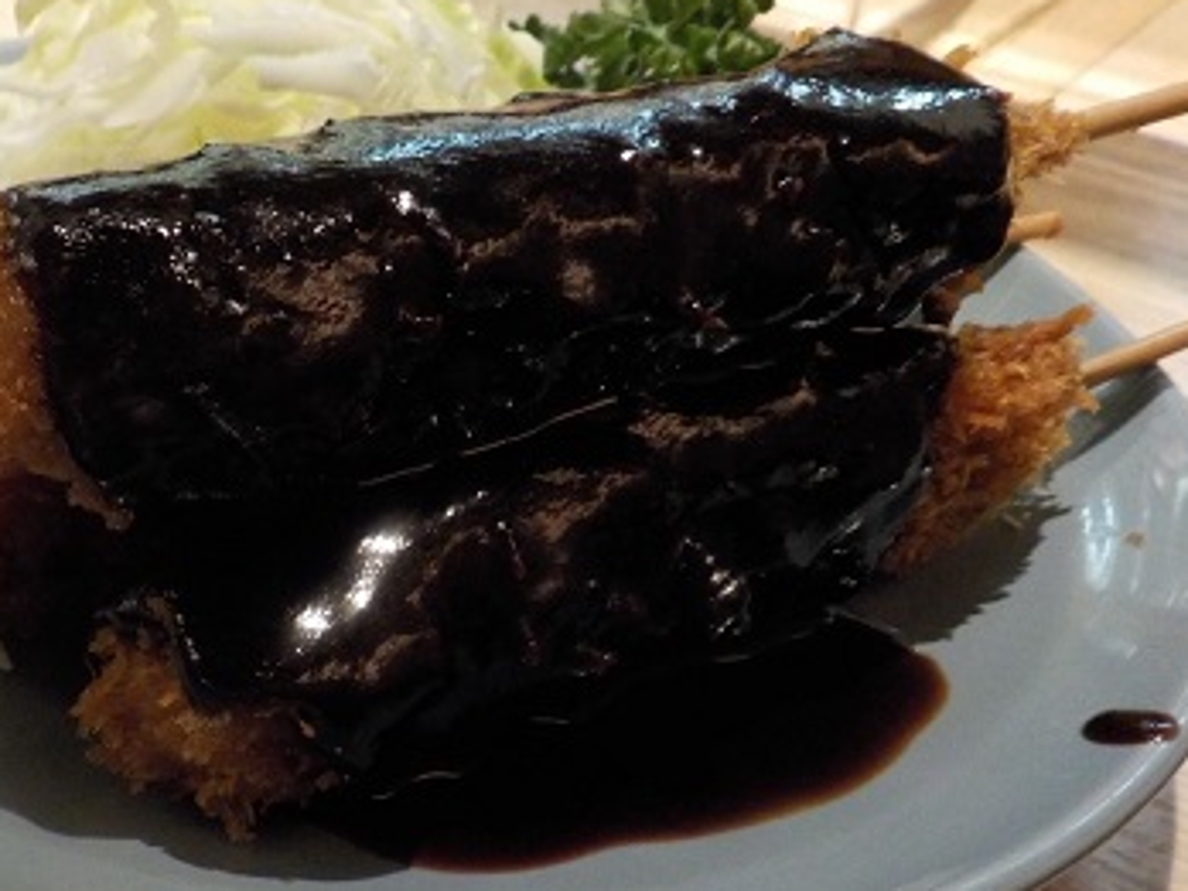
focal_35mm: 50
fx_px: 1716
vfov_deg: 29.1
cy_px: 480
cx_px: 307
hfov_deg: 37.3
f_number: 3.3
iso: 400
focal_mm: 4.1
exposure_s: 1/20
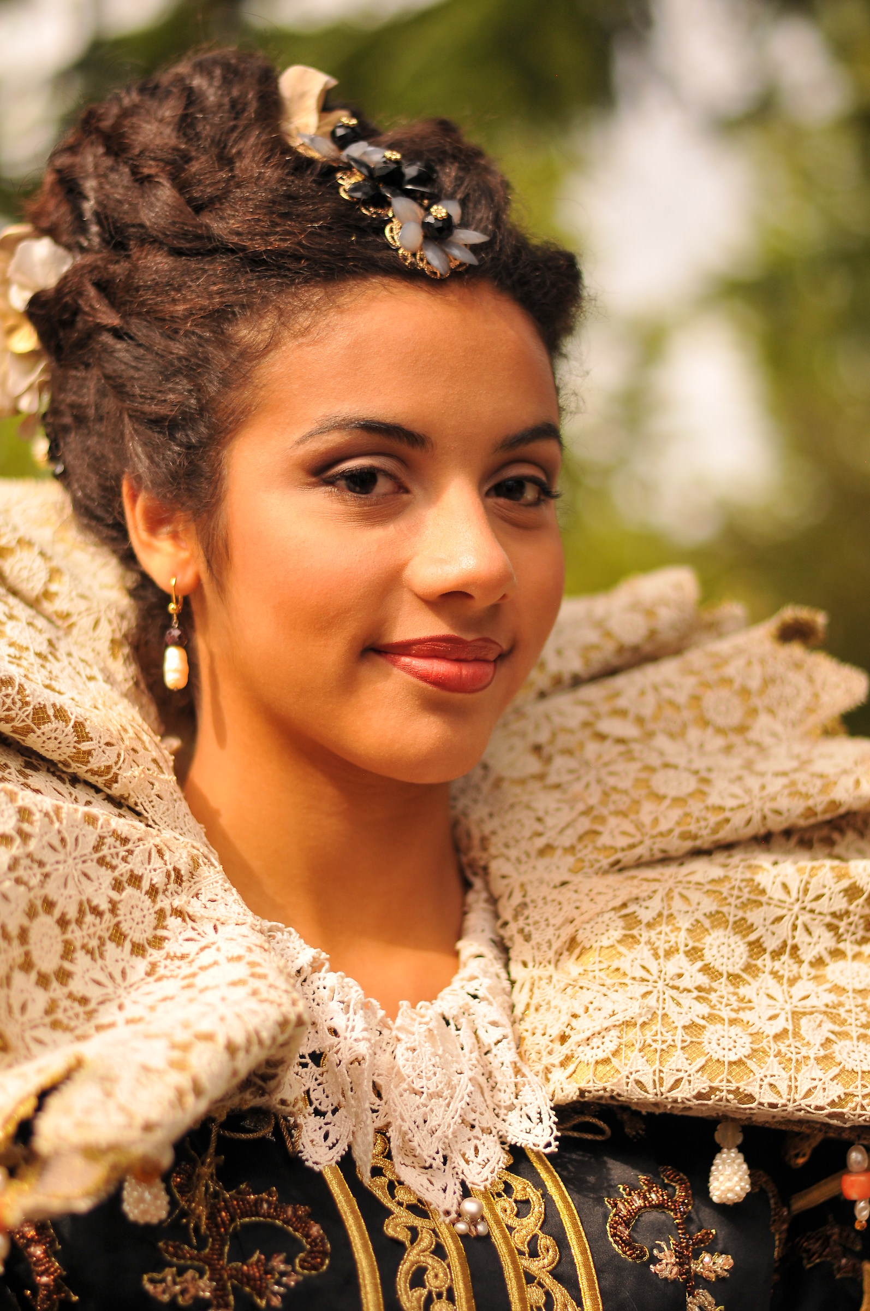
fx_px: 2726
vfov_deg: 27.0
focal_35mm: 75
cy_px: 656
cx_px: 435
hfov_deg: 18.1
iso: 250
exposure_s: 1/3200
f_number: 1.8
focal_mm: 50
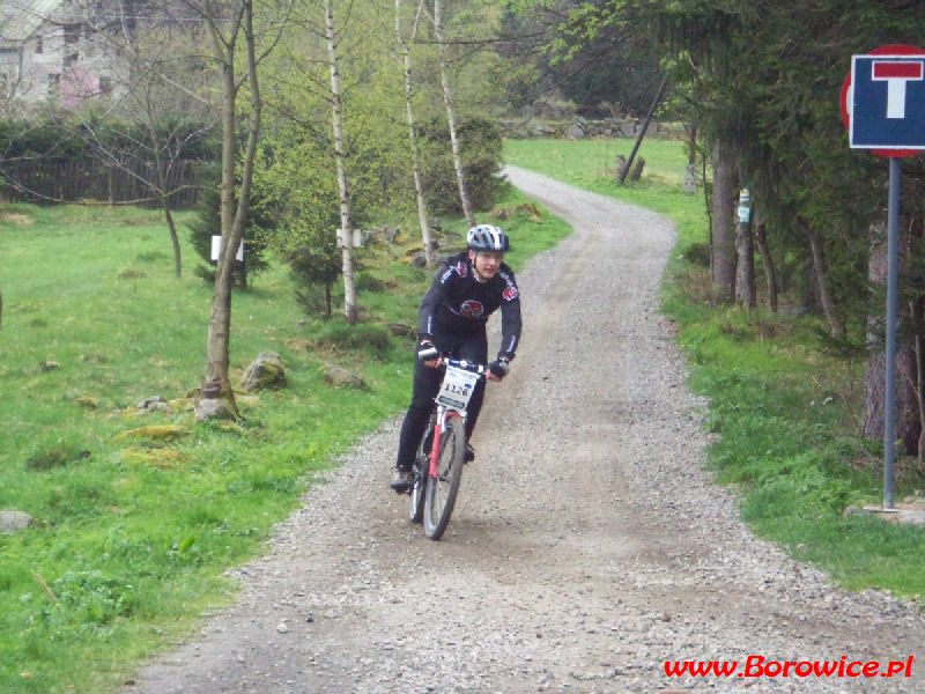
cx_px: 462
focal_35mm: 117
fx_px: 3126
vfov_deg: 12.7
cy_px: 347
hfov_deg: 16.8
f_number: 4.4
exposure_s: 1/250
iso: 400
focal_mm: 19.2
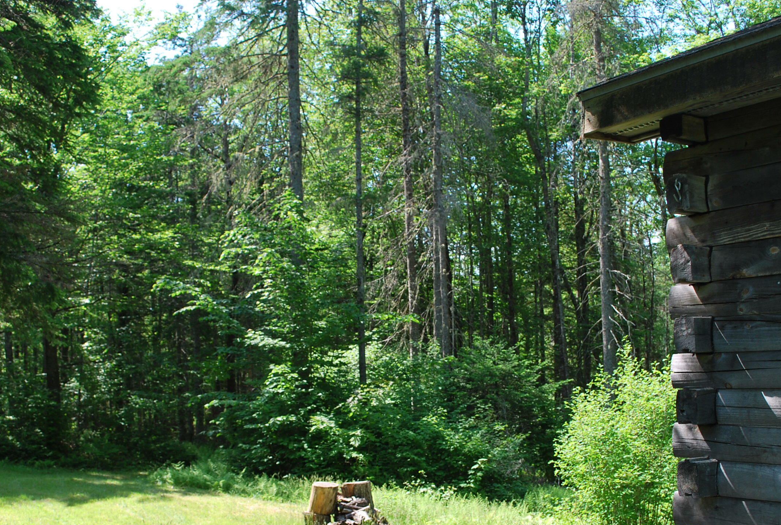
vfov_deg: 29.8
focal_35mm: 45
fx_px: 978
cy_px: 350
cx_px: 402
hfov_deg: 43.5
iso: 100
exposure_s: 1/125
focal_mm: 22
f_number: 5.6
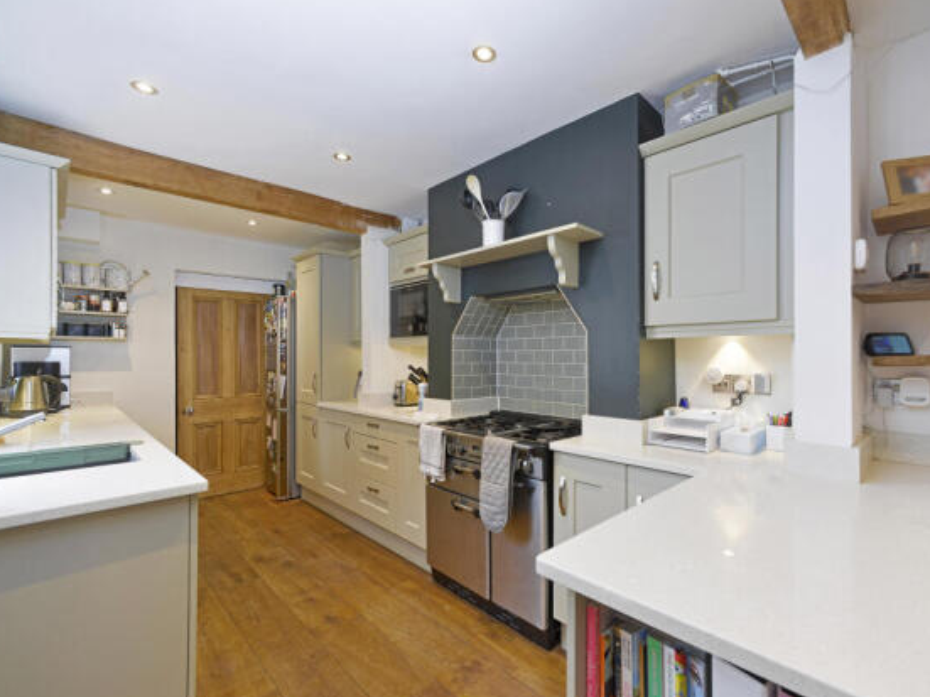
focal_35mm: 16
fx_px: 430
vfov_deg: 78.1
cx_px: 531
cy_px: 362
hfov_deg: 93.9
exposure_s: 1/10
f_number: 7.1
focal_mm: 14
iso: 400
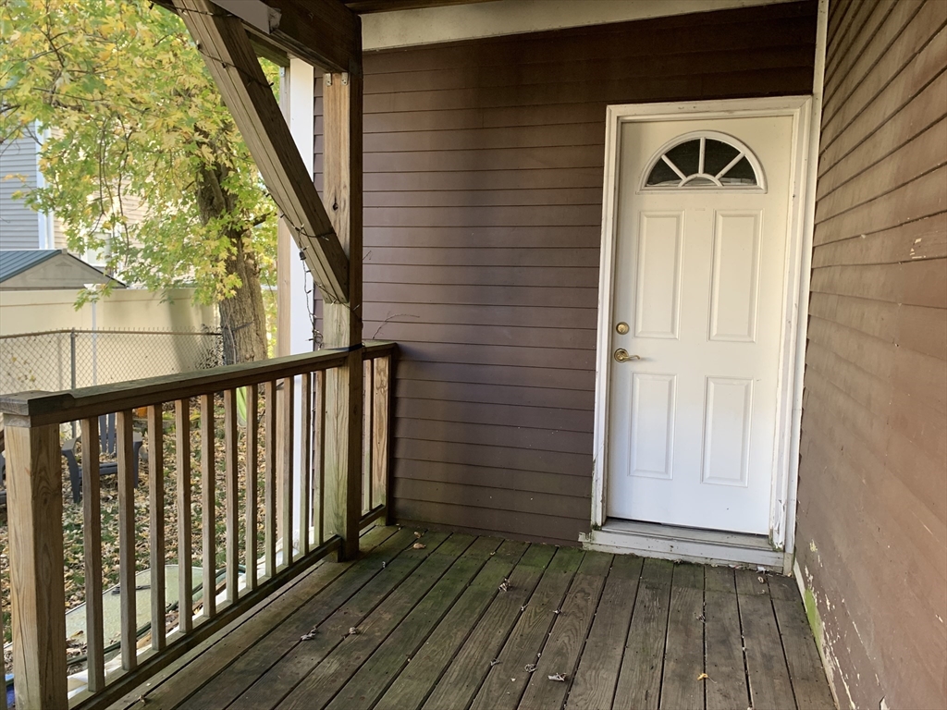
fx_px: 711
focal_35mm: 26
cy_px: 355
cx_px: 474
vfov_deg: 53.1
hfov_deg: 67.3
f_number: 1.8
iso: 80
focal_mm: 4.25
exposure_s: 1/121
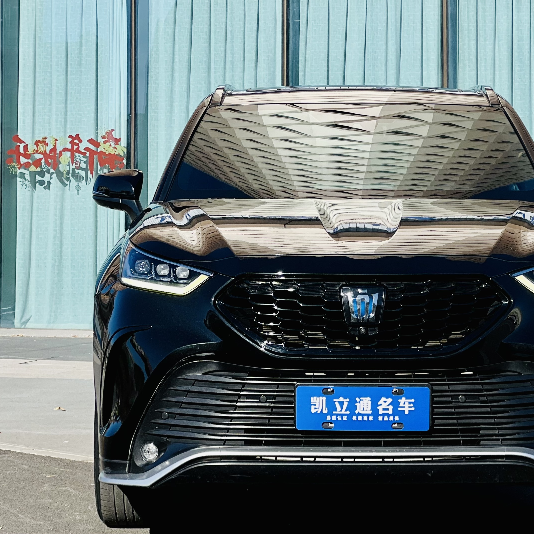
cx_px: 356
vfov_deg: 19.1
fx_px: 1588
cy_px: 267
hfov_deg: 19.0
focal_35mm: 91
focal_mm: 9
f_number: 2.8
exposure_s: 1/853
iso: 32
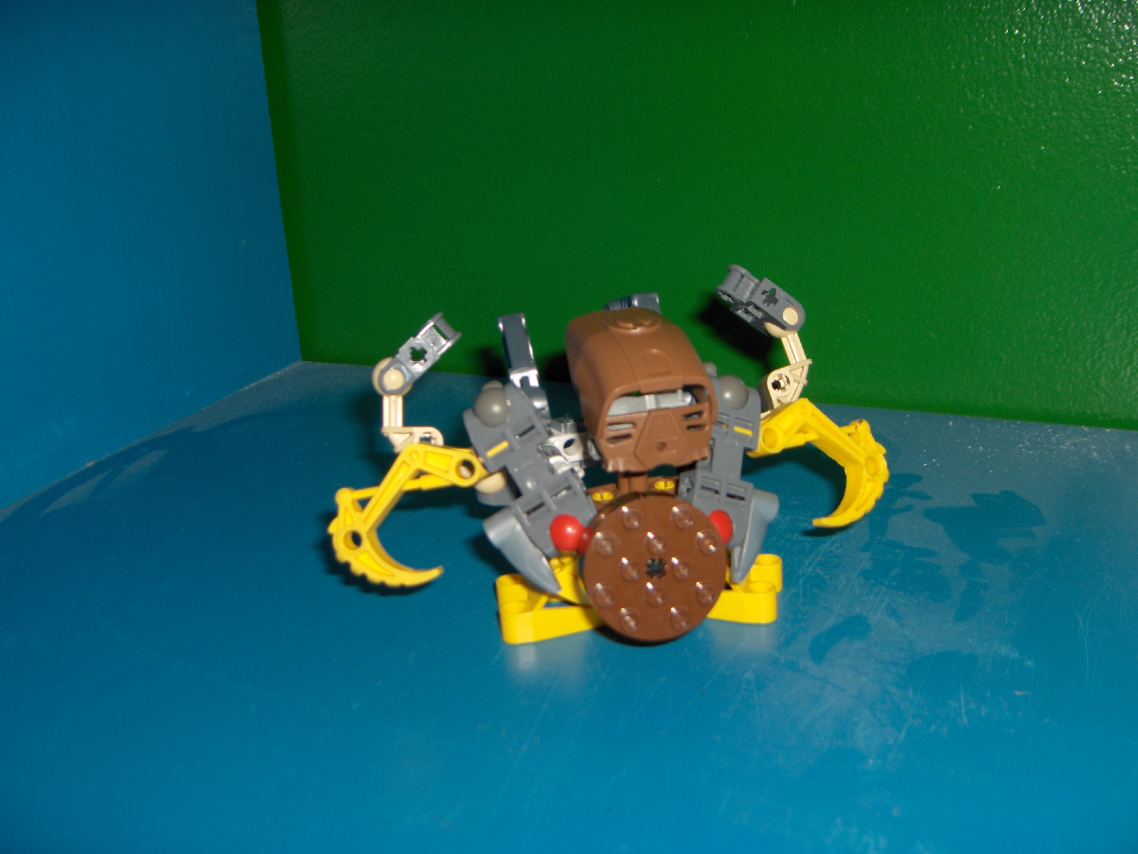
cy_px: 427
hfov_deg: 47.9
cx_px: 569
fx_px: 1282
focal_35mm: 39
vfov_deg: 36.8
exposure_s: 1/60
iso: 100
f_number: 2.8
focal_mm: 8
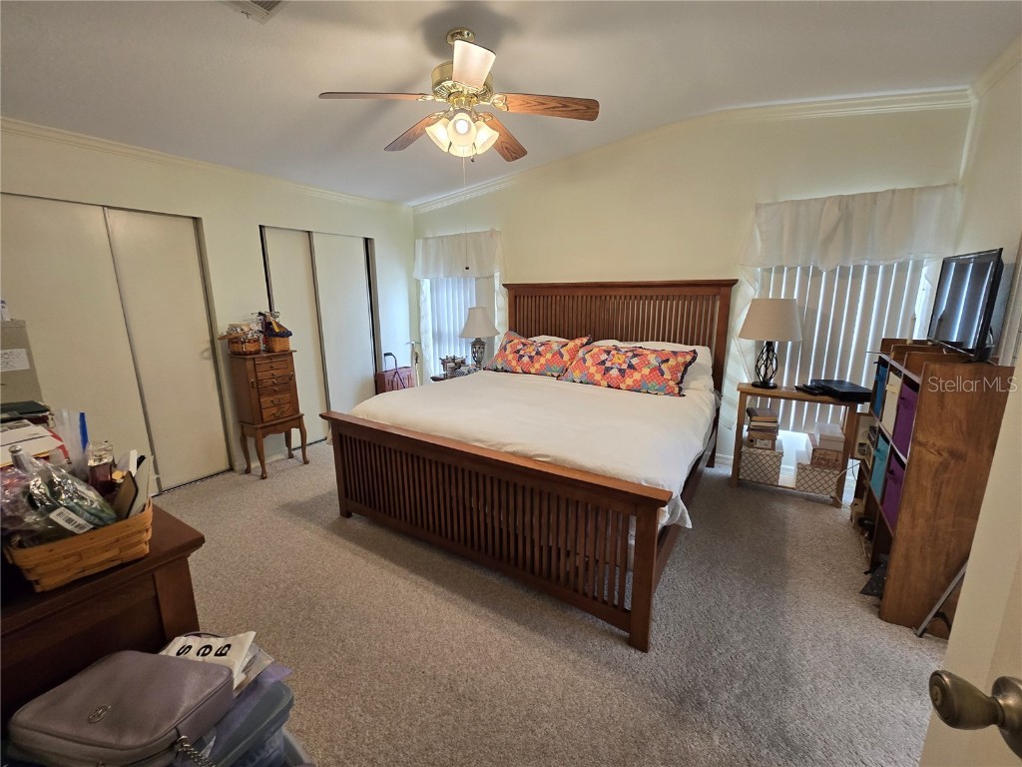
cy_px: 384
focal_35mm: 13
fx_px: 384
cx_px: 511
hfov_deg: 106.2
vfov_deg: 89.9
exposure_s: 1/60
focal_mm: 2.2
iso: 160
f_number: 2.2
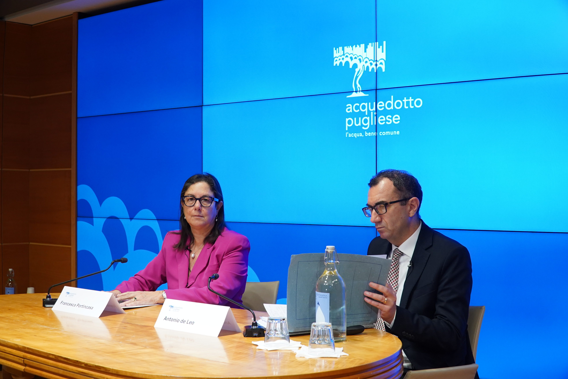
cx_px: 284
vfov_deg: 31.2
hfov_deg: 45.4
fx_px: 678
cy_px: 190
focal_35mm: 43
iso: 1250
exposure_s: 1/80
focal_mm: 29
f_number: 5.6
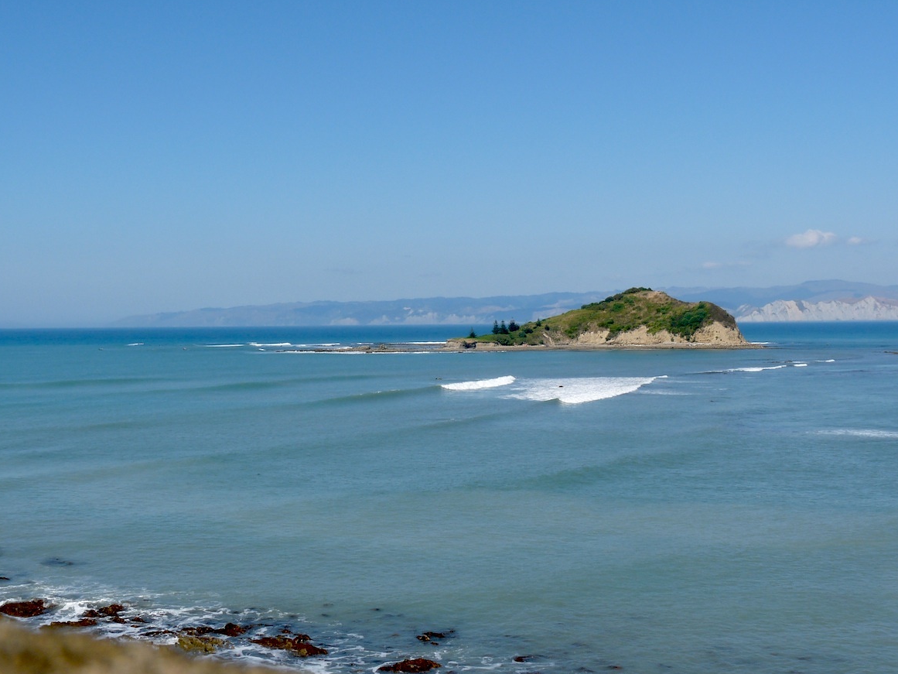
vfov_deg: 27.0
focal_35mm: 54
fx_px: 1401
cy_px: 363
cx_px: 438
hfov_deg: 35.5
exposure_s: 1/400
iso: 100
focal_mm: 8.7
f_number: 7.1
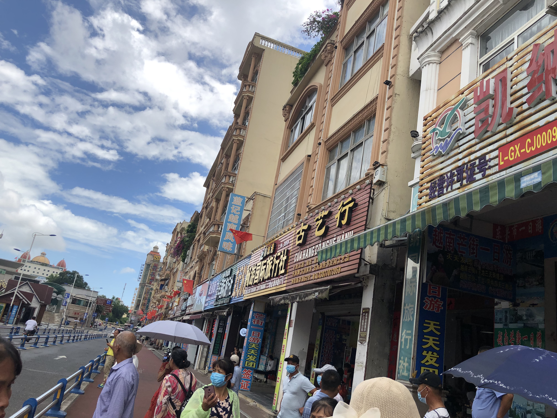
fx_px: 451
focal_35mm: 28
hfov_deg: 63.4
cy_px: 209
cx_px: 278
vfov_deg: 49.7
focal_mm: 3.99
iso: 20
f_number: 1.8
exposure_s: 1/2000
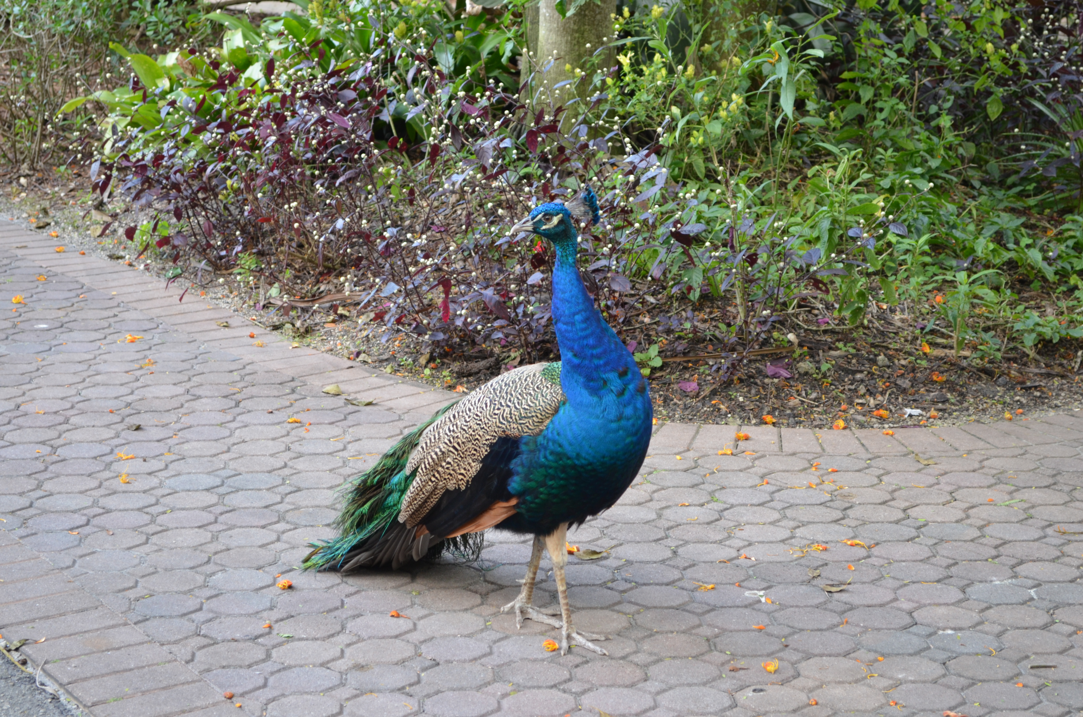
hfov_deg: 24.7
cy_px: 358
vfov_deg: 16.5
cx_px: 542
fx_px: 2477
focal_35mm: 82
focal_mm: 55
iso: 500
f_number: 5.6
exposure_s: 1/60
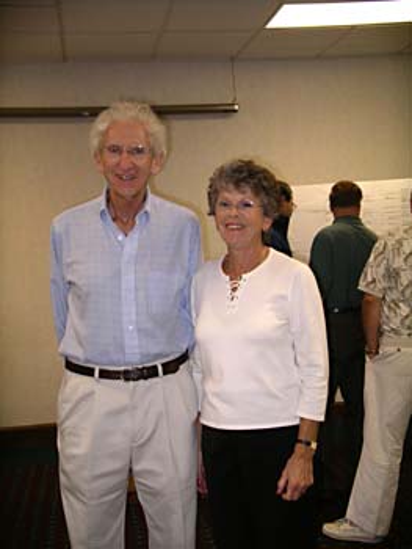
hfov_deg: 23.7
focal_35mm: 62
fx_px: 983
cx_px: 206
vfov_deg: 31.2
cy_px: 274
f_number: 3.3
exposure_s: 1/50
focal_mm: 12.8
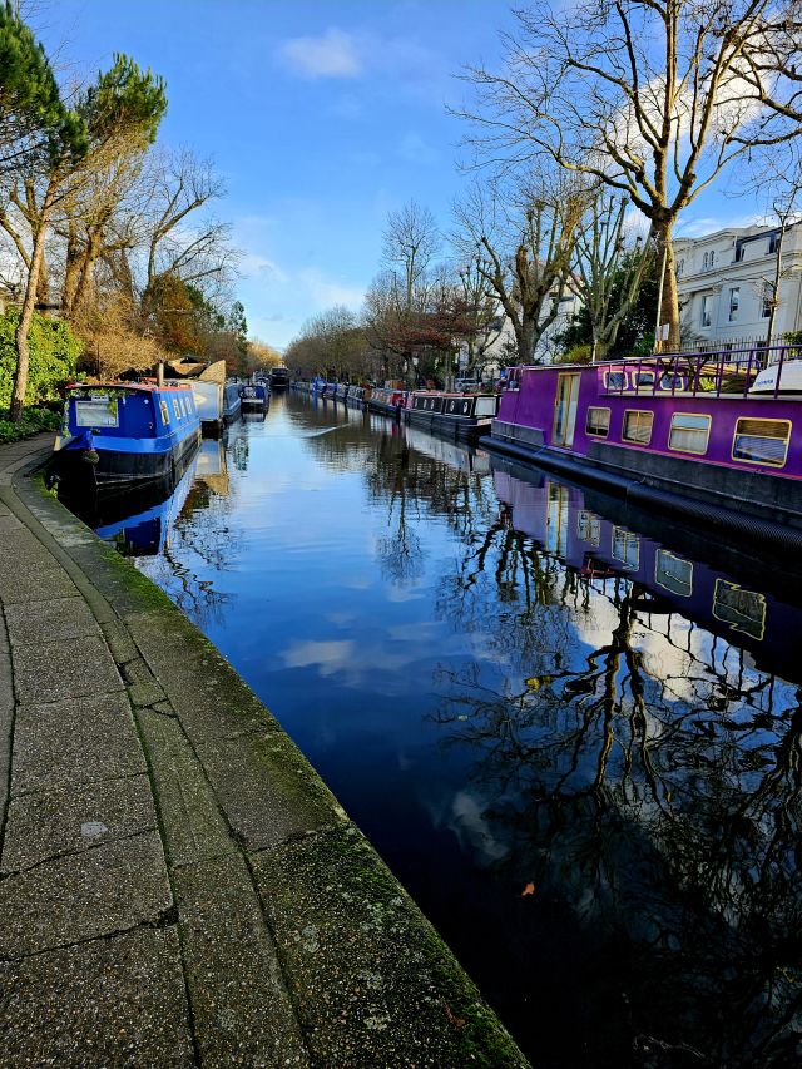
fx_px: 710
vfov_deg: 73.9
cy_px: 534
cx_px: 401
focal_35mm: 23
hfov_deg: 58.9
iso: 16
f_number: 1.7
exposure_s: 1/182
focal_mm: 6.3
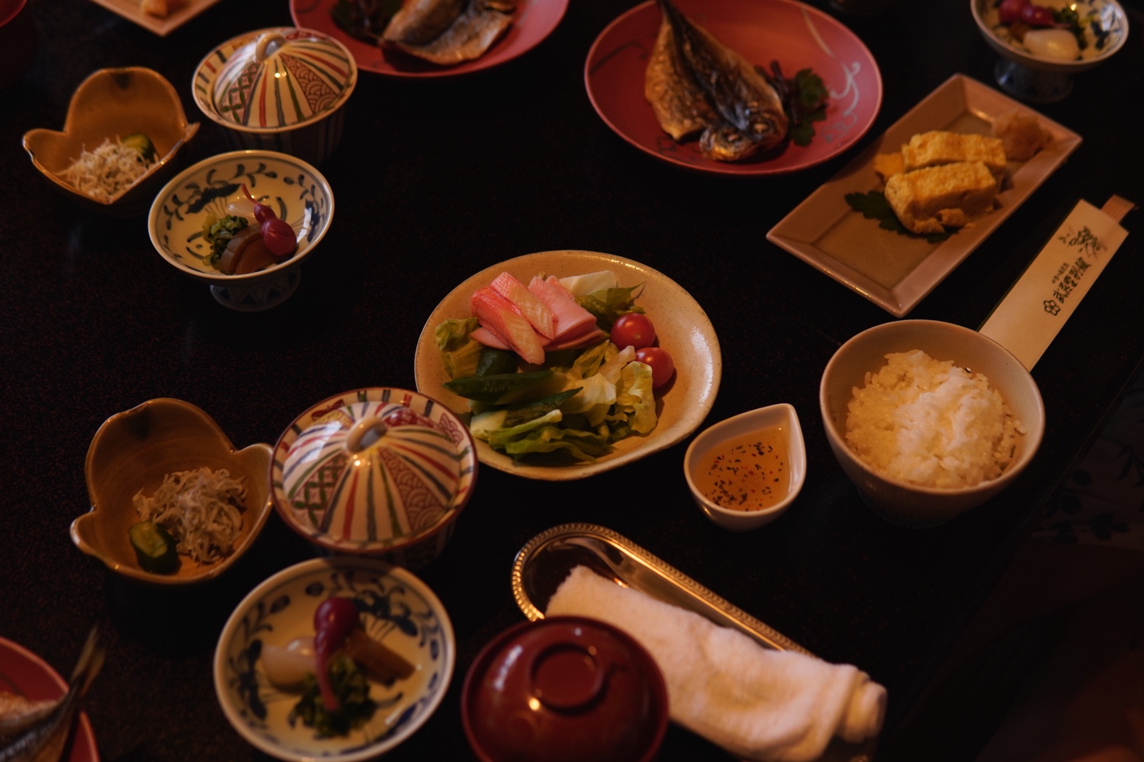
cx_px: 572
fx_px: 1430
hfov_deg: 43.6
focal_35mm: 45
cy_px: 381
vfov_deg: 29.9
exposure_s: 1/50
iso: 250
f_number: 2.5
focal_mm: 30
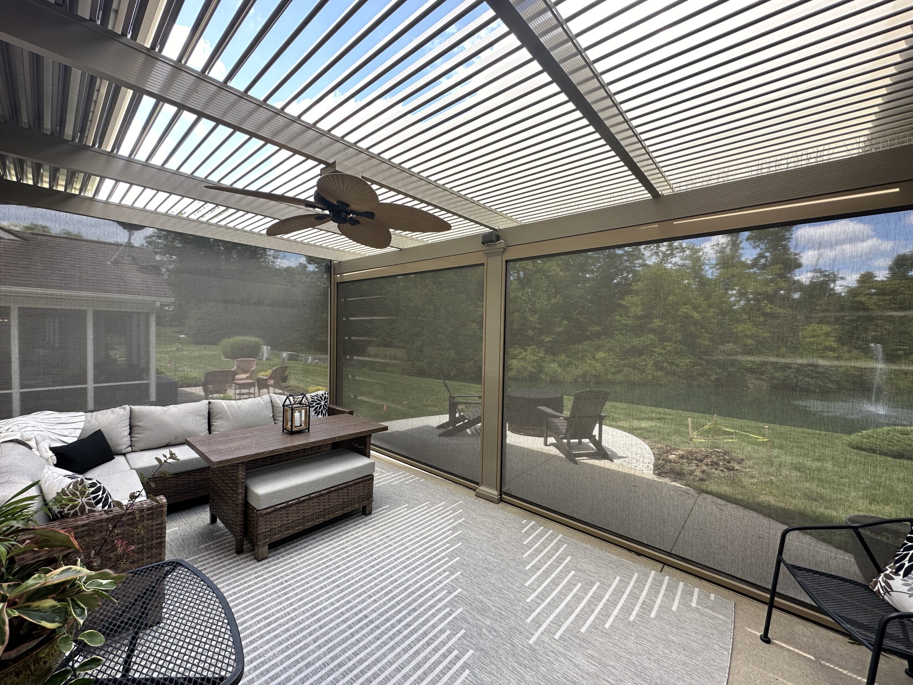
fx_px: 369
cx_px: 456
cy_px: 342
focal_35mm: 14
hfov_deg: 102.1
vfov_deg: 85.7
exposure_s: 1/170
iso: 40
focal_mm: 2.22
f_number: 2.2
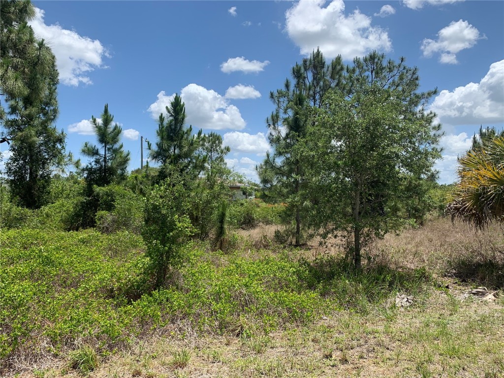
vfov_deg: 53.1
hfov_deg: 67.3
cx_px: 252
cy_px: 189
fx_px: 379
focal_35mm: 26
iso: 25
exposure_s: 1/2160
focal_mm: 4.25
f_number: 1.8
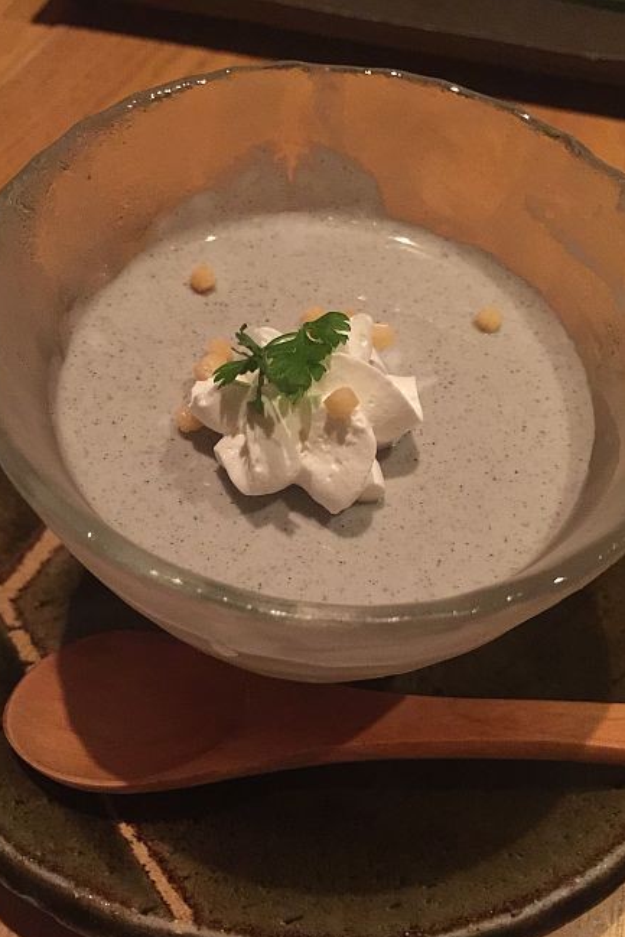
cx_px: 299
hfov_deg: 42.3
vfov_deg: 60.3
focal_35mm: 31
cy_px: 480
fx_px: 807
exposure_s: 1/8
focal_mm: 4.15
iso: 200
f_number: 2.2
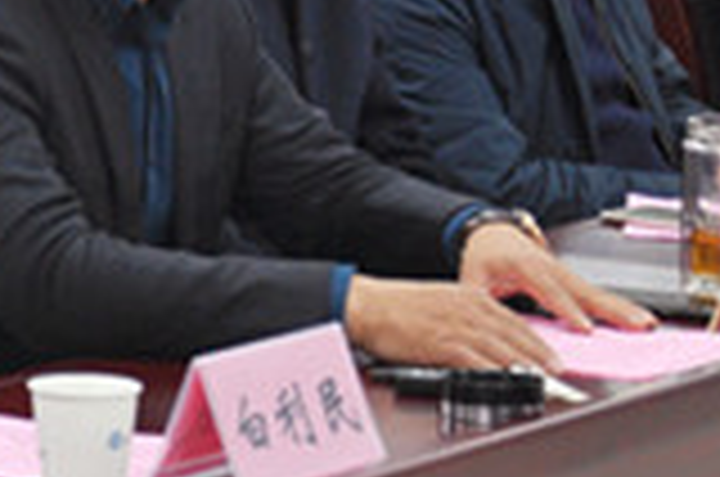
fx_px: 6088
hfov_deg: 6.7
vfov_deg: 4.5
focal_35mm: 305
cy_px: -124
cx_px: -225
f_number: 5.6
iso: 400
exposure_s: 1/30
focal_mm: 50
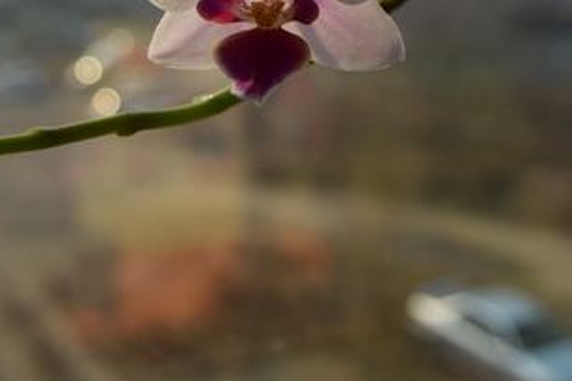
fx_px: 1033
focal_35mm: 65
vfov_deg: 20.1
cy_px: -25
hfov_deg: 30.9
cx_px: 310
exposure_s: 1/1250
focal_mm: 18
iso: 100
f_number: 3.5
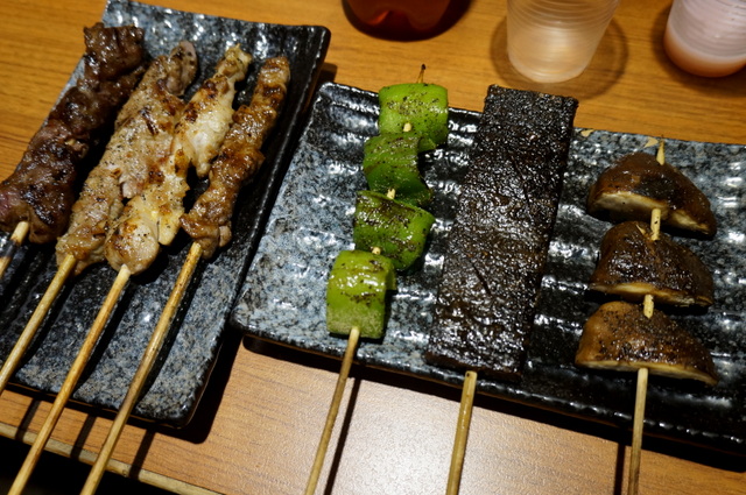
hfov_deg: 62.0
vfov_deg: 43.5
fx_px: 621
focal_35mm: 30
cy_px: 248
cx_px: 373
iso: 640
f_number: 4
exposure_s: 1/60
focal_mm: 20
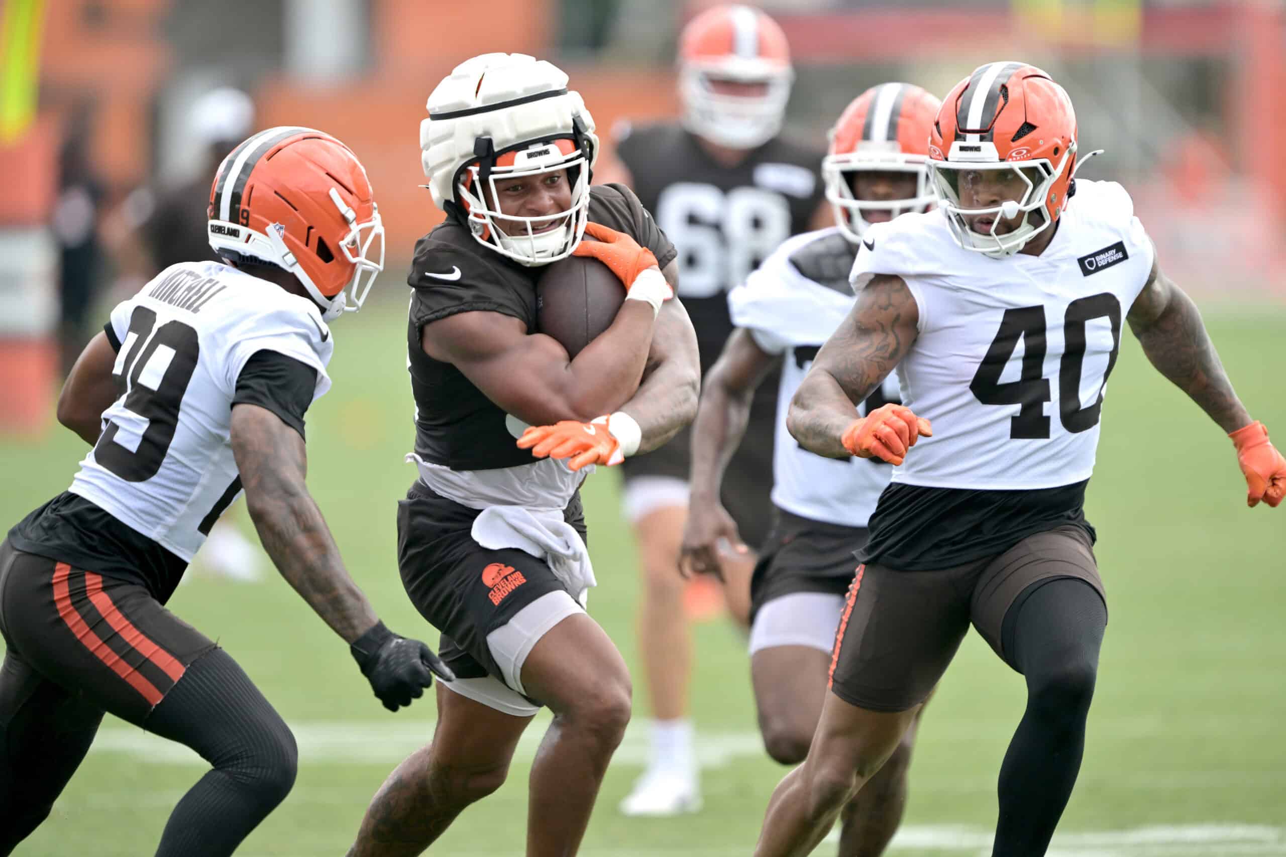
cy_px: 428
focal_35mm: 560
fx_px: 20004
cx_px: 643
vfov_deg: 2.5
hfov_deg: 3.7
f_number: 4
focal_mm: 560
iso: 400
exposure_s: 1/1600
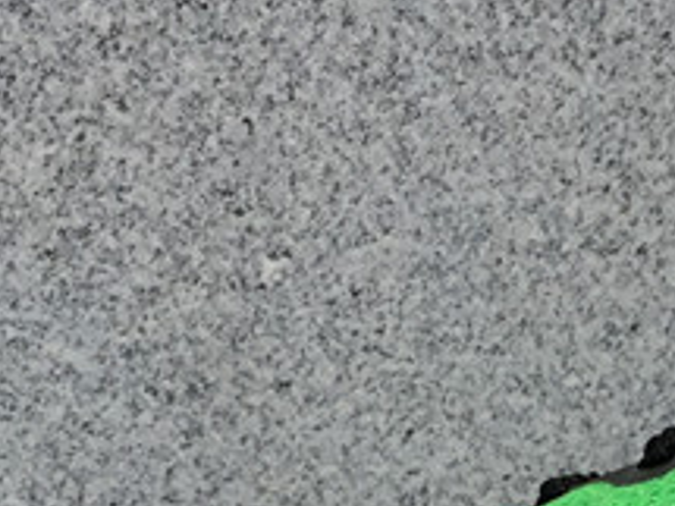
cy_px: 674
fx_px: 2534
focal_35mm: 130
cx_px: 581
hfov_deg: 15.0
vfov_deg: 11.1
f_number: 2.4
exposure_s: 1/296
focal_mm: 3.3
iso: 25
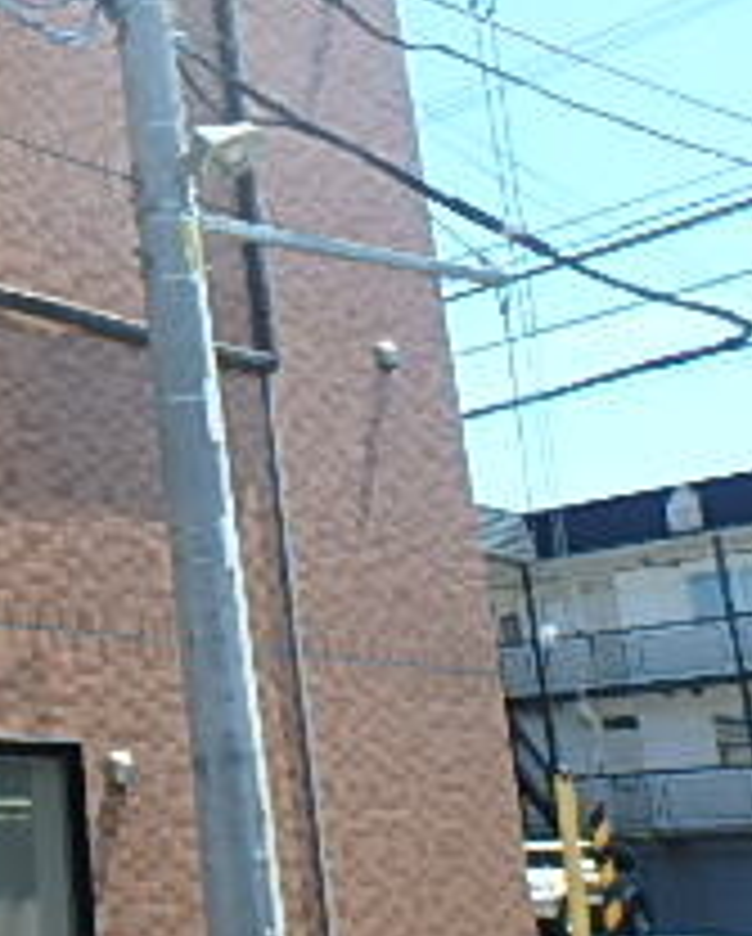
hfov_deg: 20.8
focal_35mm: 63
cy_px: 306
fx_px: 1749
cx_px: -365
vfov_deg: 29.8
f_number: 3.5
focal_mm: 3.7
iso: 125
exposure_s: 1/500
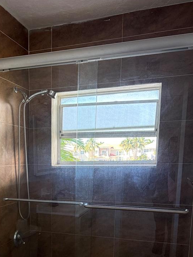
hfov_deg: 35.0
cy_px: 210
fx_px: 297
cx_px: 43
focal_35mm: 40
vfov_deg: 44.3
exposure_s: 1/120
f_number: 1.78
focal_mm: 6.76
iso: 320
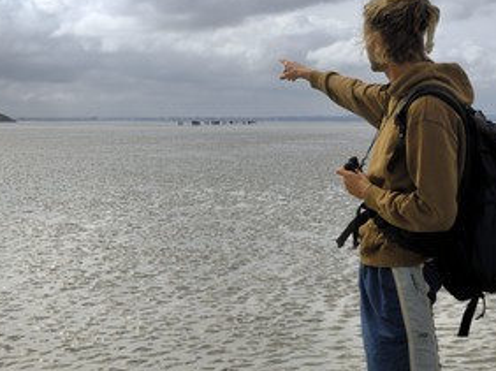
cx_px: 217
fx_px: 802
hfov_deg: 34.3
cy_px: 139
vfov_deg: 26.0
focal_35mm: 56
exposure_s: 1/100
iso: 100
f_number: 15
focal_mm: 26
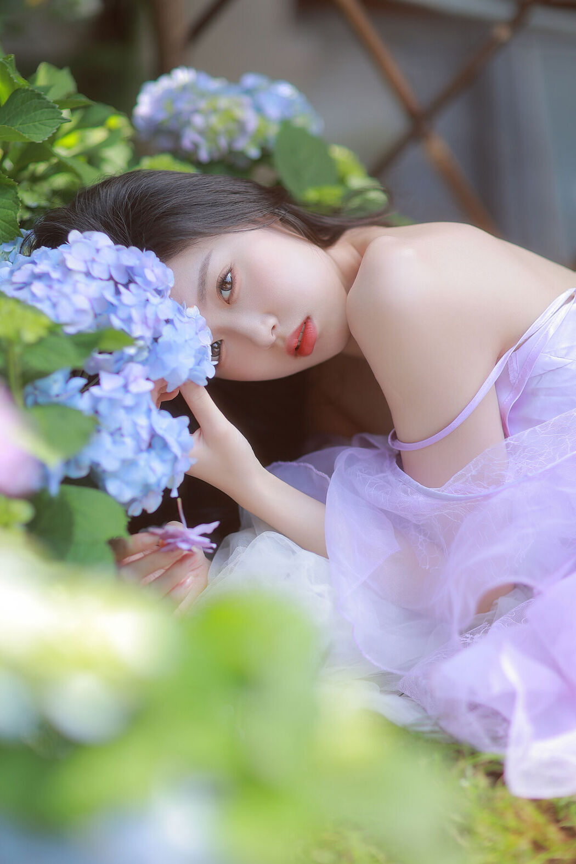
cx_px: 288
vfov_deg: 23.9
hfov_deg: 16.1
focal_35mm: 85
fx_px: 2040
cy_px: 432
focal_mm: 85
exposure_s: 1/1600
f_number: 1.6
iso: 100
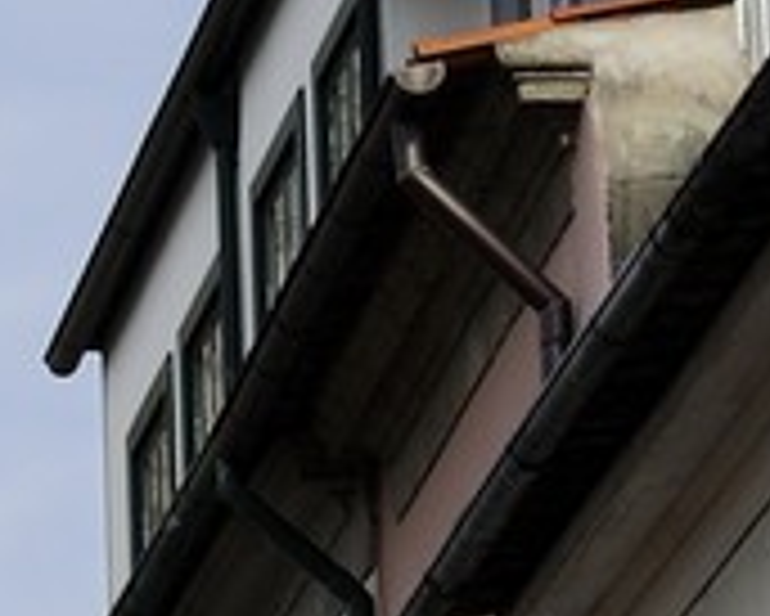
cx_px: -2720
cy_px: 1299
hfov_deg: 4.4
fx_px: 9007
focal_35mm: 395
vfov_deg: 3.9
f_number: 10
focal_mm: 45
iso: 200
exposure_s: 1/200
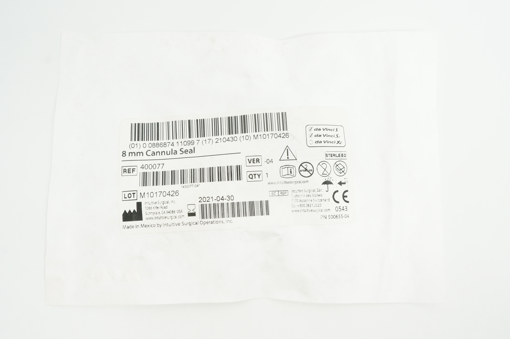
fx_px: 531
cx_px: 255
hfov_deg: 51.3
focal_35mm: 38
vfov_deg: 35.4
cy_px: 170
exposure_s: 1/15
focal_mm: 25
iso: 400
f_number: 9
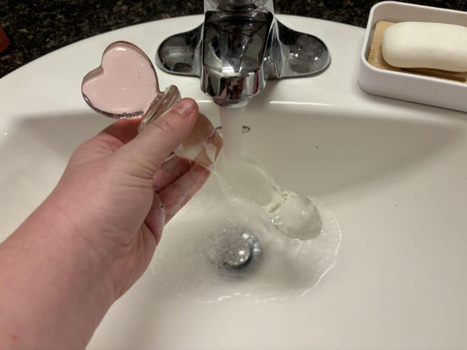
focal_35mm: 26
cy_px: 175
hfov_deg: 67.3
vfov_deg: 53.1
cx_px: 234
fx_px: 351
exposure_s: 1/60
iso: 80
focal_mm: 5.96
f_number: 1.6
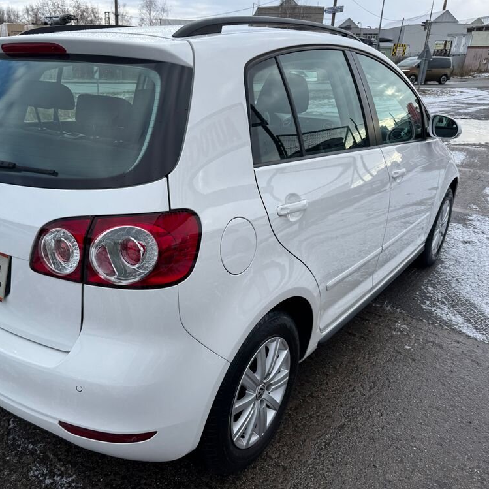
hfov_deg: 54.5
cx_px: 165
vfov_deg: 55.6
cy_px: 240
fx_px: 463
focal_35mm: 29
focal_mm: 6.76
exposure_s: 1/1425
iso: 80
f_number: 1.78
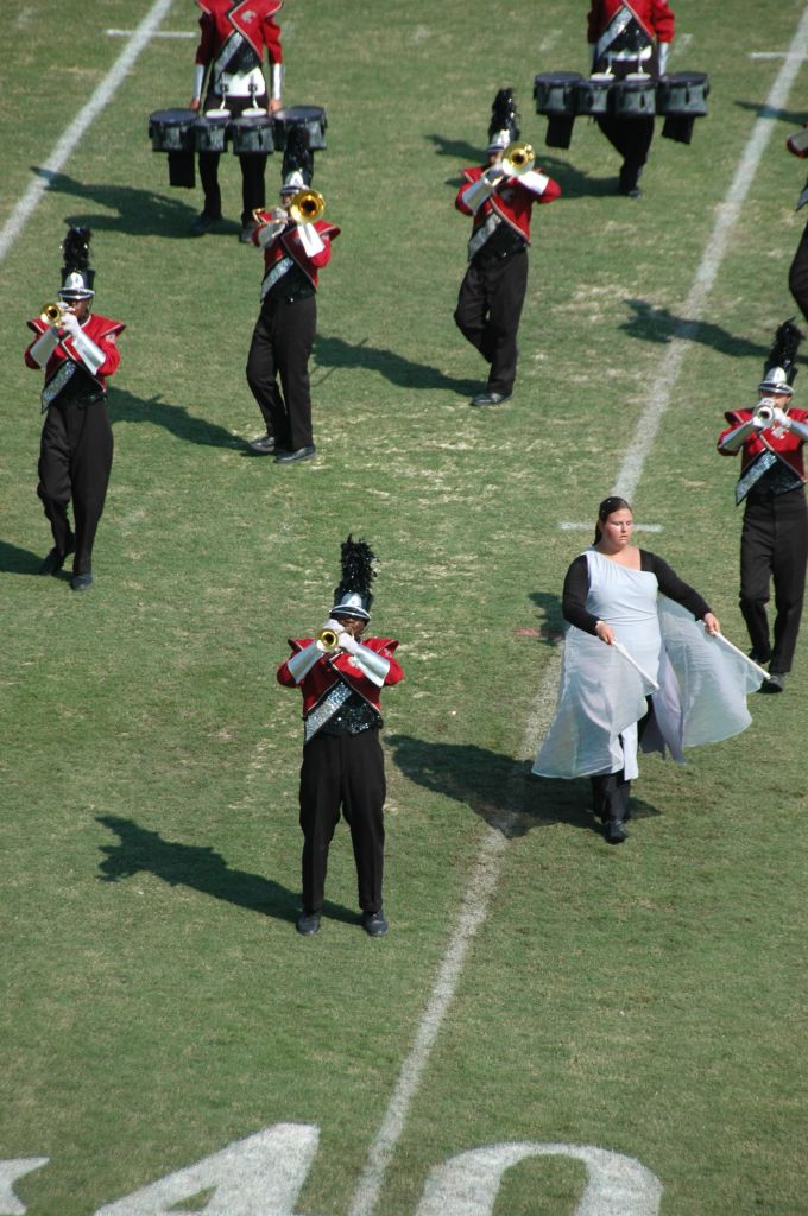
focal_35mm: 300
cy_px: 608
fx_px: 10127
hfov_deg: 4.6
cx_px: 404
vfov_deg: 6.9
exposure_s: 1/640
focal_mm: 200
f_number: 6.3
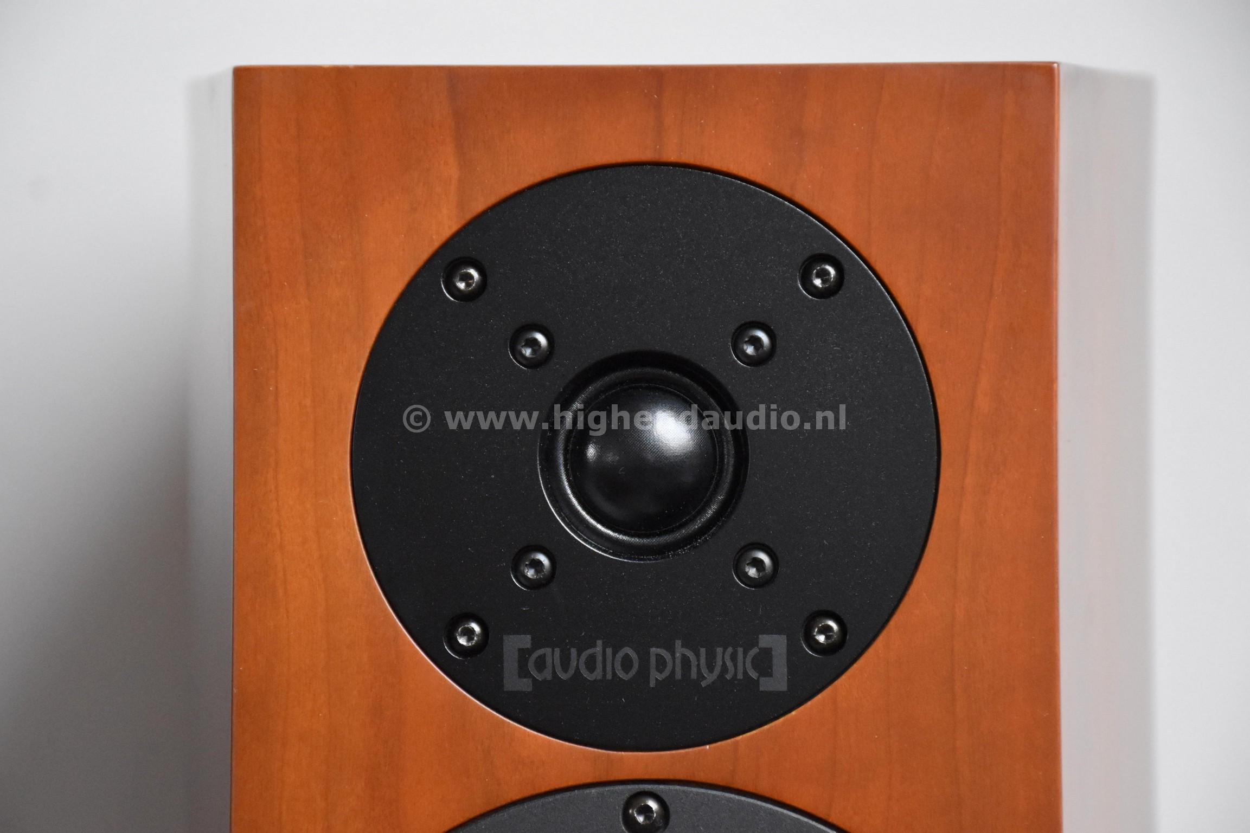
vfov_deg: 8.7
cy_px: 416
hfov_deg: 13.0
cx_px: 625
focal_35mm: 158
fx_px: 5469
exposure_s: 1/125
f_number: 5.6
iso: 4500
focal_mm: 105
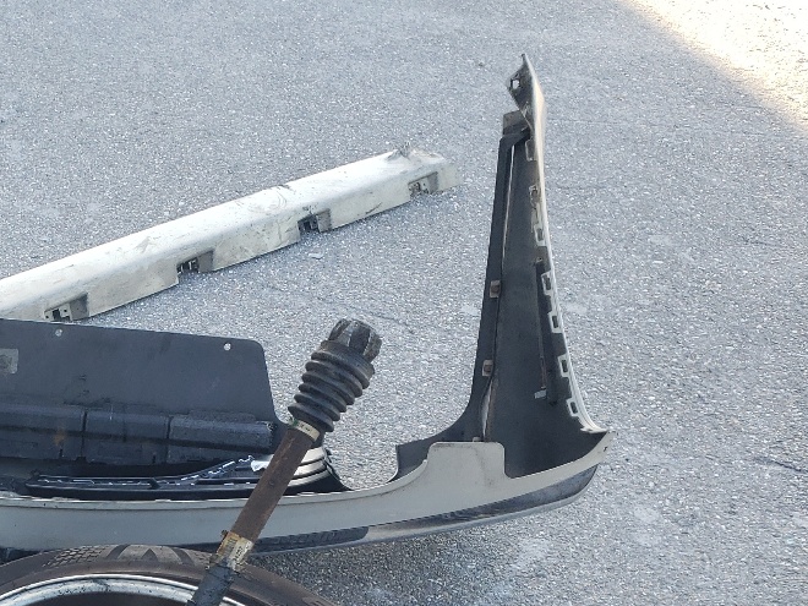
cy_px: 577
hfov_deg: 28.4
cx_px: -39
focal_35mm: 63
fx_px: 1471
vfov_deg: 22.6
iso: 50
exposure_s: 1/286
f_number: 1.5
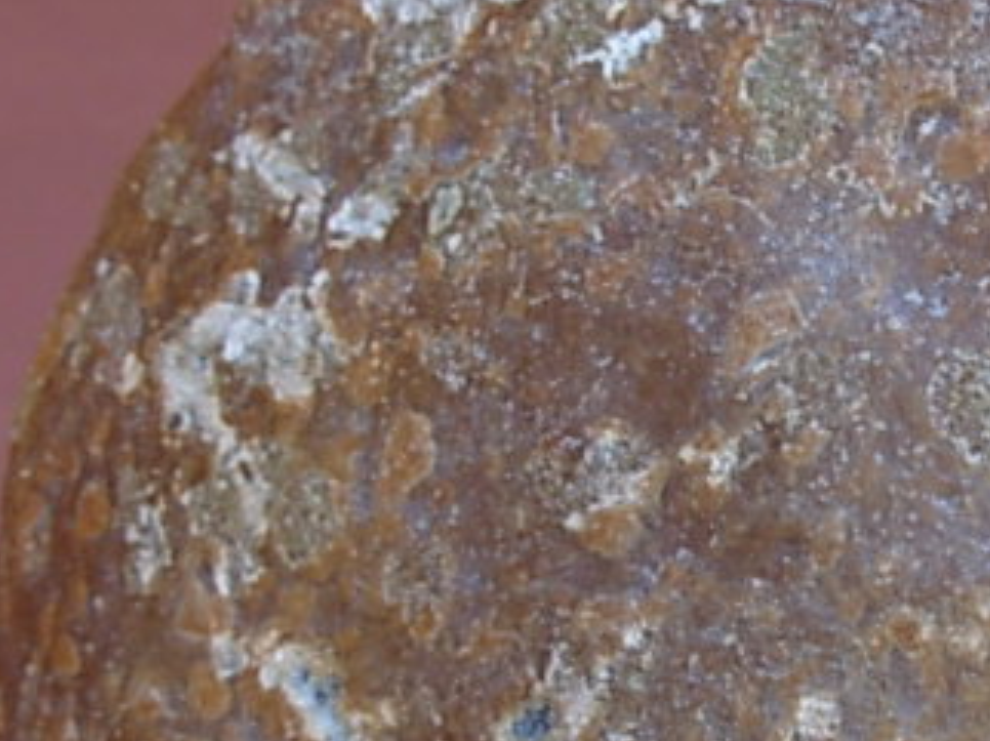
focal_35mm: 121
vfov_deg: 12.2
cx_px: 1119
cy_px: 553
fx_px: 3458
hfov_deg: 15.8
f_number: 2.9
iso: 50
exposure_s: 1/80.6
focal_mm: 6.3
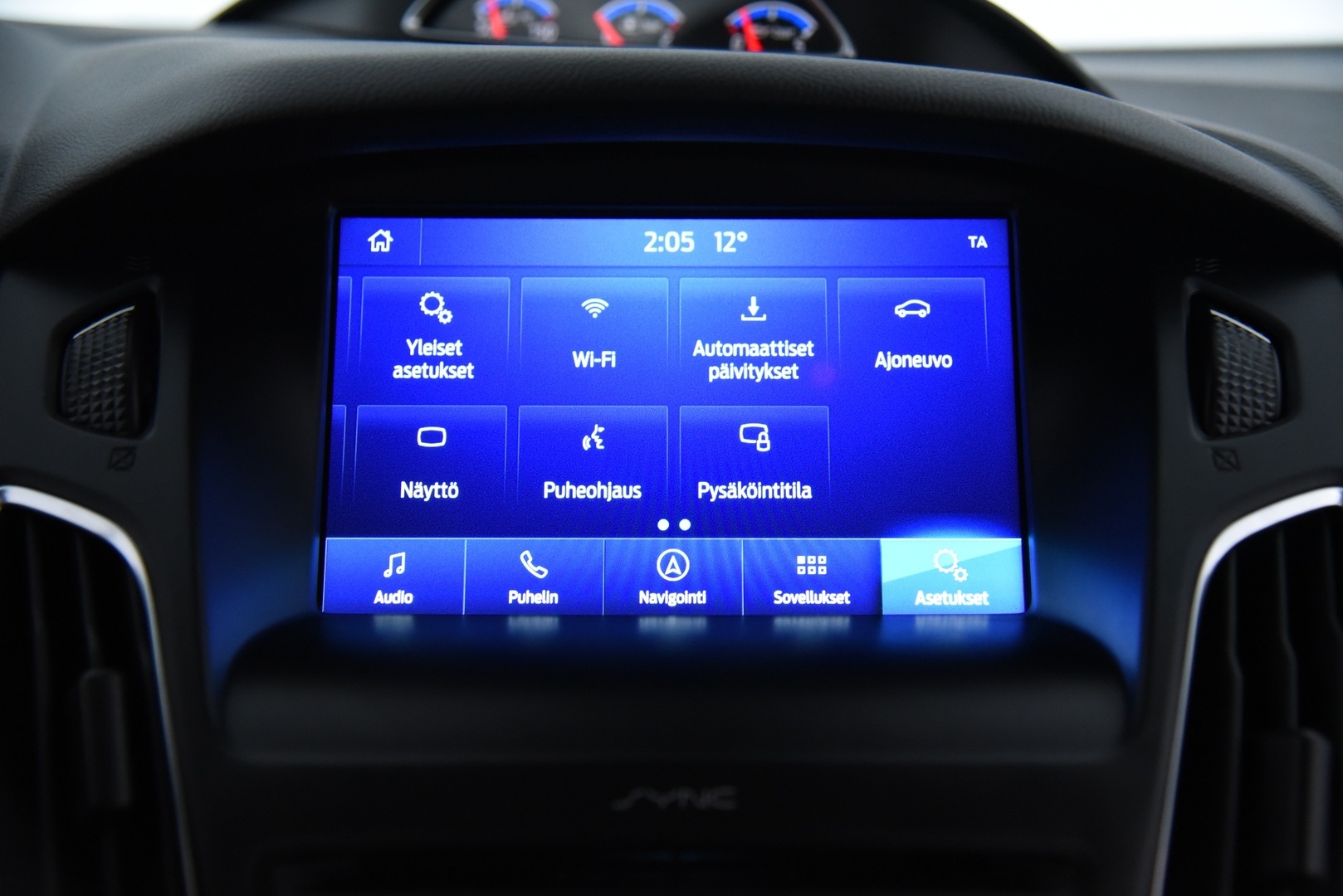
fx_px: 1791
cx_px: 672
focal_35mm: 48
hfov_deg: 41.1
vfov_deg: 28.1
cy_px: 448
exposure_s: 1/80
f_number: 4
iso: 4000
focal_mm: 48
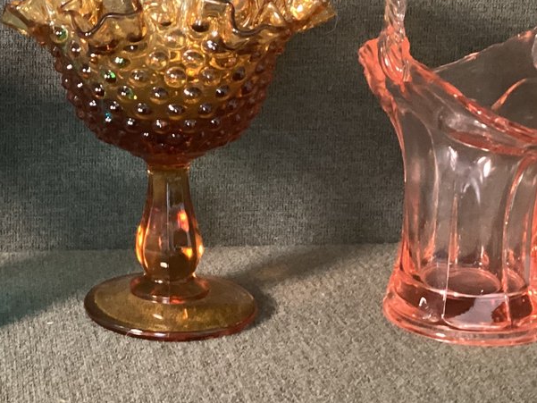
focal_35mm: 78
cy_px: 49
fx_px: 1210
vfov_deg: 18.6
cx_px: 44
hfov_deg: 24.2
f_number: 2.4
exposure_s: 1/30
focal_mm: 3.3
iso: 400
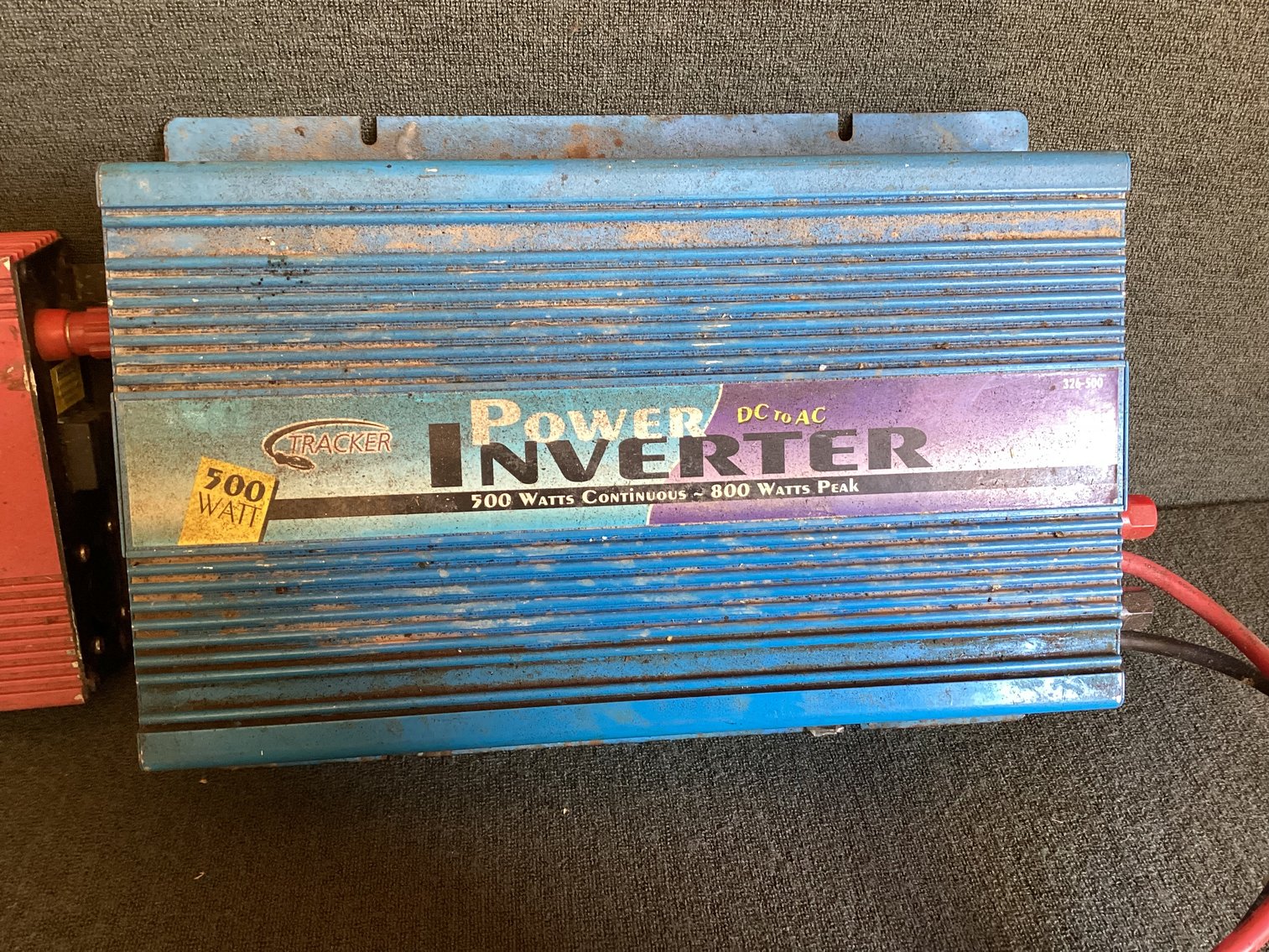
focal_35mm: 31
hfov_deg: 58.3
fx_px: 1137
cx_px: 634
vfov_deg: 45.4
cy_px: 476
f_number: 2.4
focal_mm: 3.3
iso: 125
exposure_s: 1/50
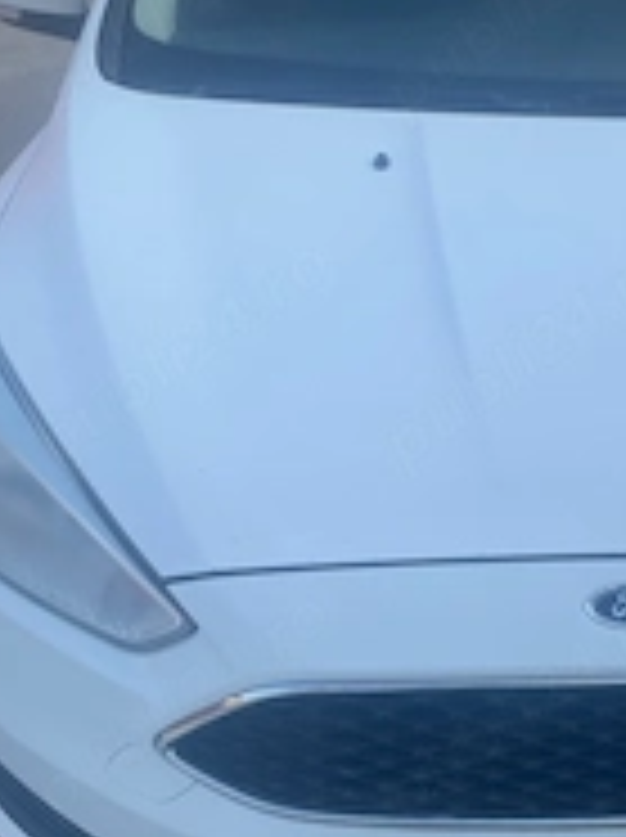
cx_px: 621
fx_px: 1353
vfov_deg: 34.4
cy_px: 410
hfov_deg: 24.9
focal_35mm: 56
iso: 32
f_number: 1.6
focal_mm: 4.2
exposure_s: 1/1289
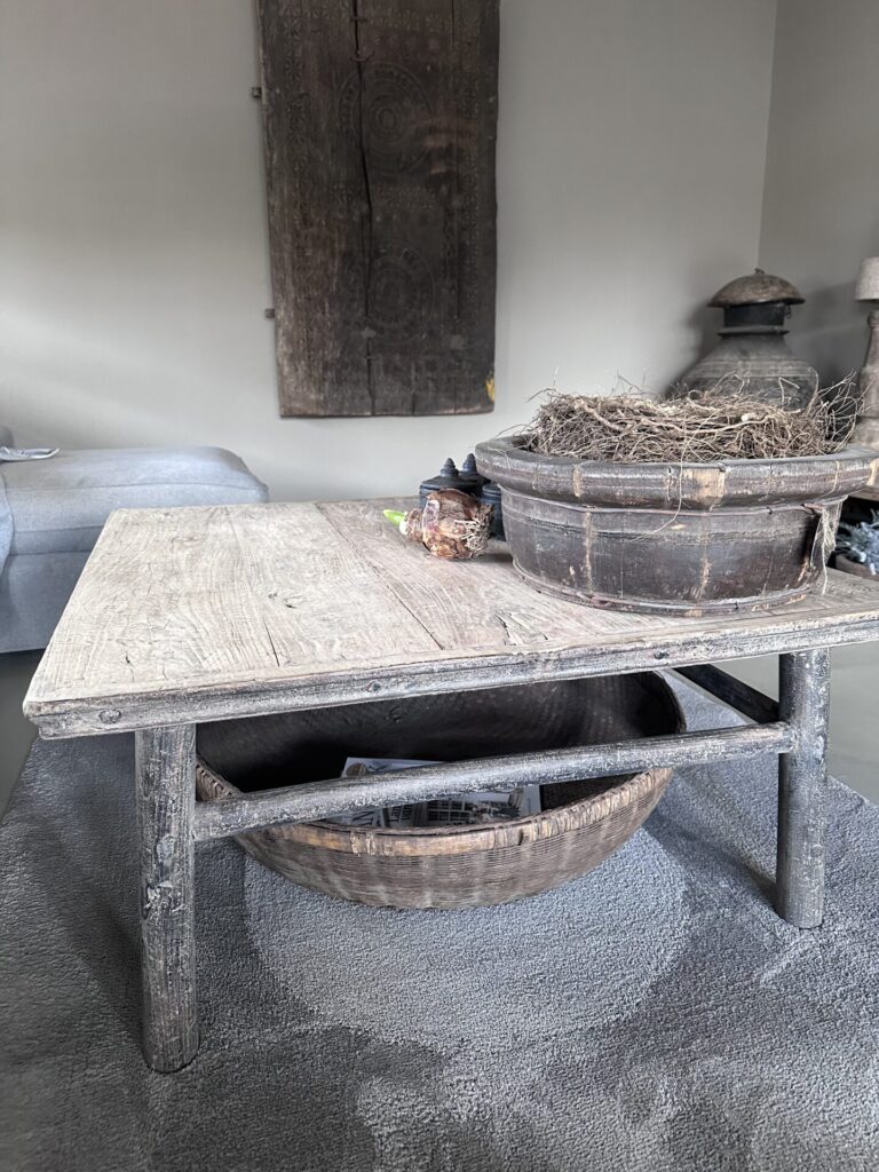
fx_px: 813
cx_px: 440
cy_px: 586
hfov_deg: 56.8
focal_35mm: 24
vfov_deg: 71.6
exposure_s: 1/60
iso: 500
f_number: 1.78
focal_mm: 6.86
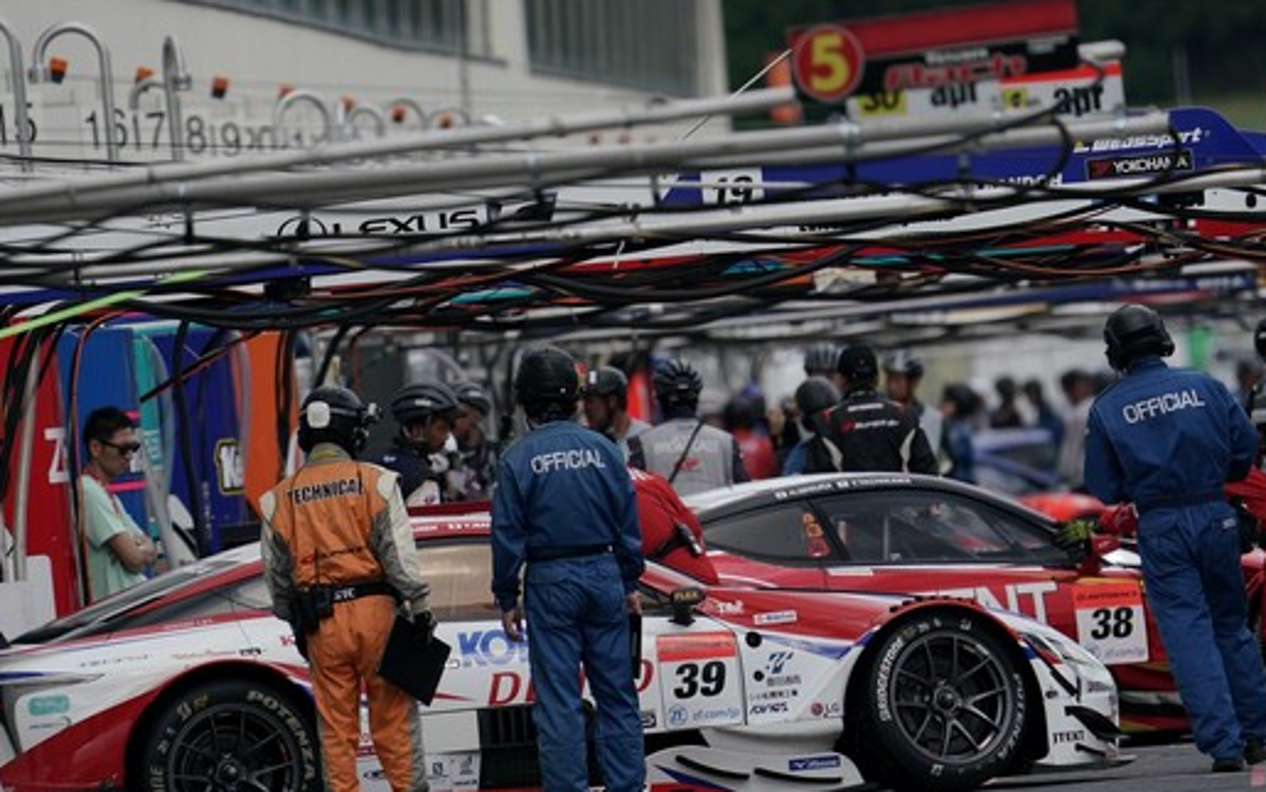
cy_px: 278
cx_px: 669
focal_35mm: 855
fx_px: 29503
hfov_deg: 2.5
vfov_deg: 1.5
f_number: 6.3
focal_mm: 600
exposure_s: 1/500
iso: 200
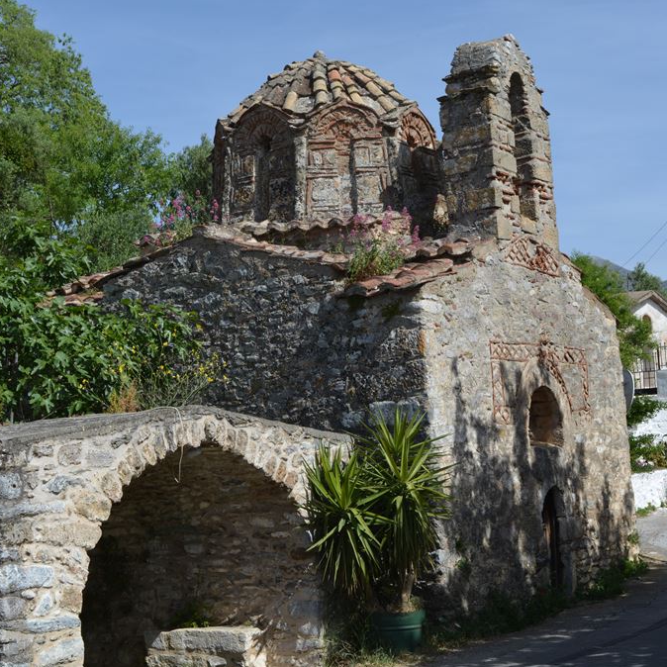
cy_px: 336
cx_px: 334
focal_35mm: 62
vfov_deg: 27.7
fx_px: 1352
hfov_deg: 27.7
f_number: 13
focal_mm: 32
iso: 200
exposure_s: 1/320
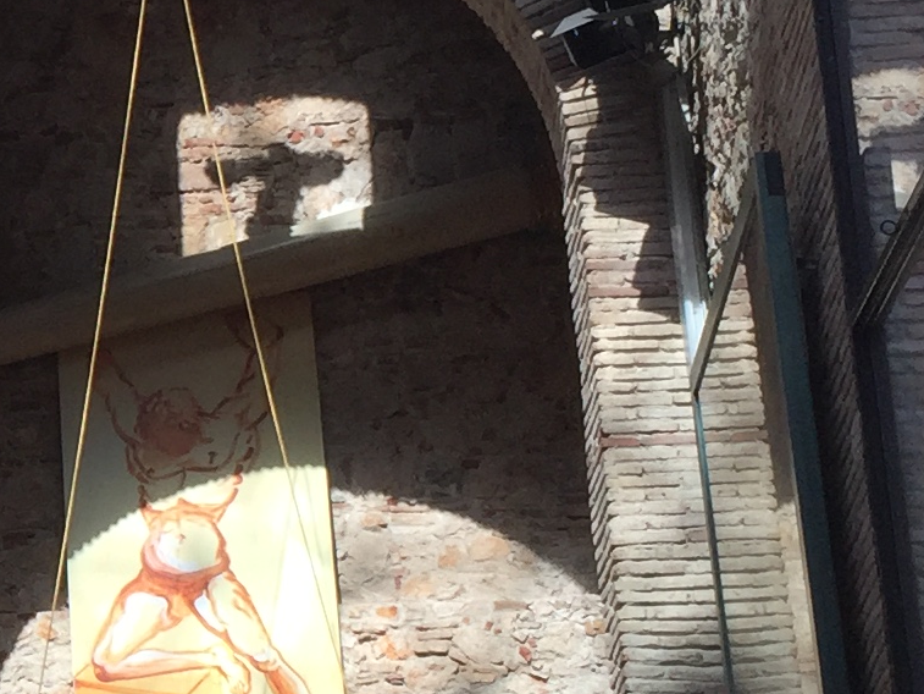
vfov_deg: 11.9
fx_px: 3337
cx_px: -433
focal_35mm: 125
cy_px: 297
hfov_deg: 14.7
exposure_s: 1/628
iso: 32
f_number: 2.2
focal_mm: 4.15
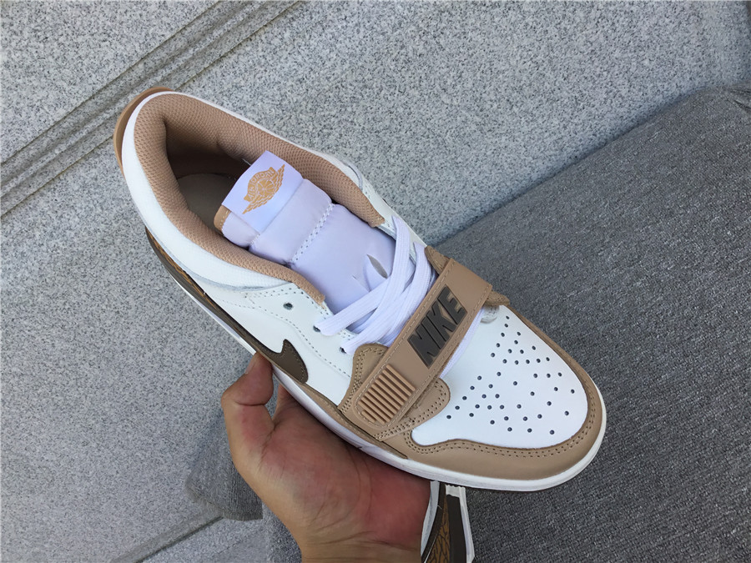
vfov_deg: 45.4
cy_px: 282
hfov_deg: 58.4
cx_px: 376
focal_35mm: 31
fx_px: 673
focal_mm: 3.3
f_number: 2.4
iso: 25
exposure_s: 1/348
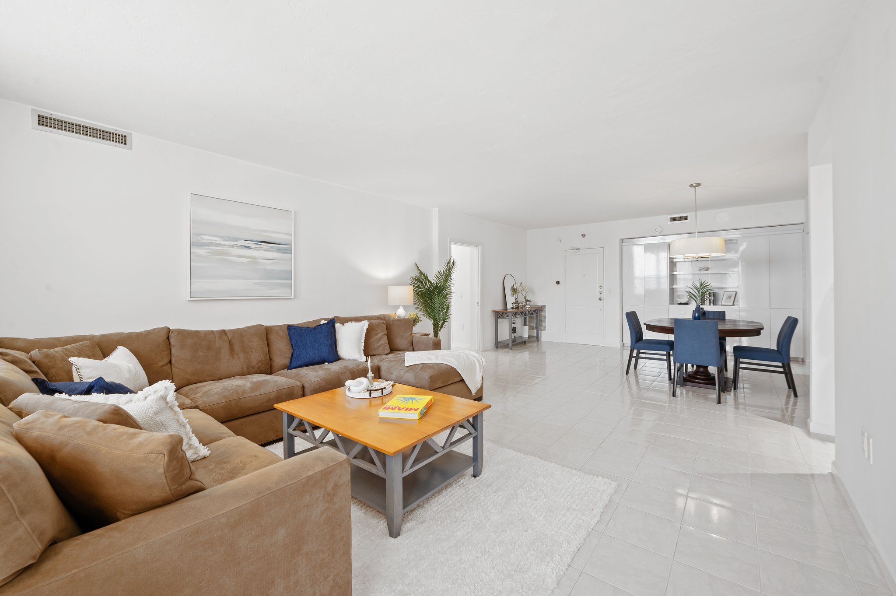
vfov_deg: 81.1
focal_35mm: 14
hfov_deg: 104.3
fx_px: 348
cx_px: 448
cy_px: 298
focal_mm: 14
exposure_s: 1/2.5
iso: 200
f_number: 8
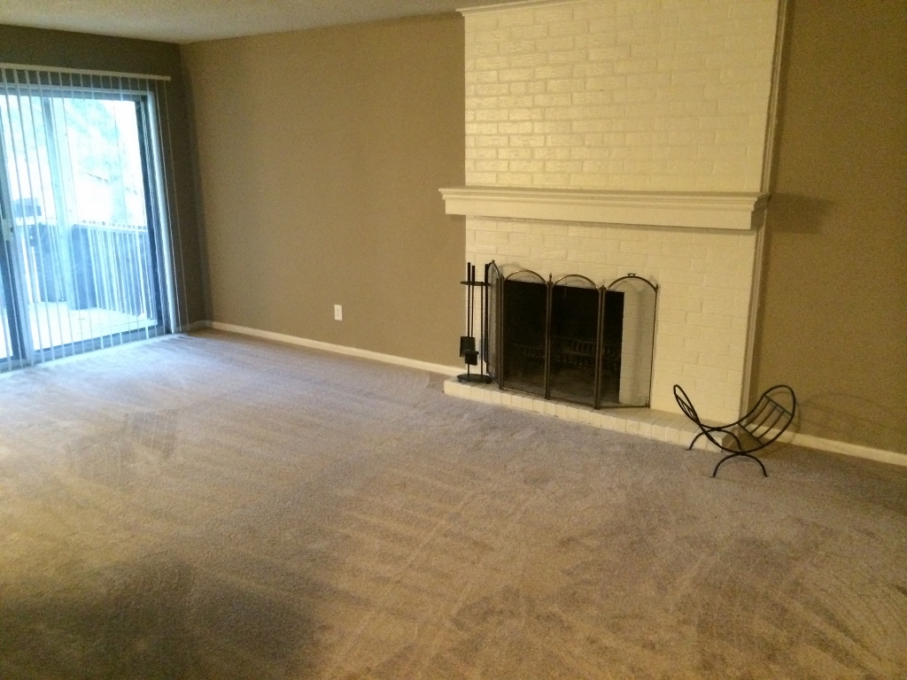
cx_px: 454
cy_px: 340
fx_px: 786
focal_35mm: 30
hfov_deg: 60.0
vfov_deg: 46.8
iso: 400
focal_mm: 4.12
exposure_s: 1/15
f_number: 2.2
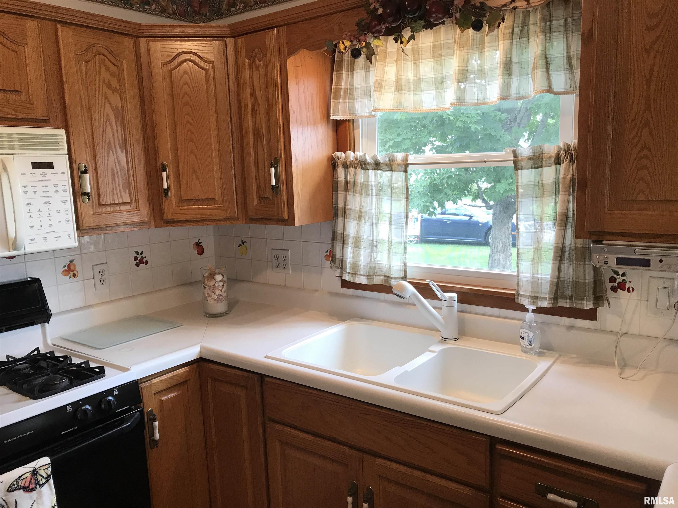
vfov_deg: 49.7
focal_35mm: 28
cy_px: 254
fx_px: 548
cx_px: 339
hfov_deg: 63.4
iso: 25
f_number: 1.8
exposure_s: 1/40
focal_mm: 3.99
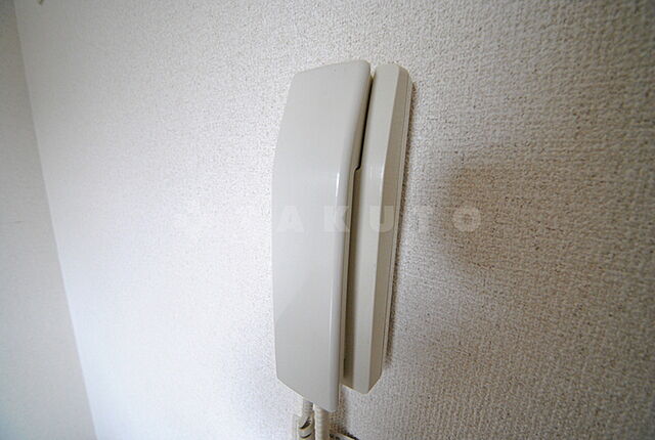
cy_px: 220
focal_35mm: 12
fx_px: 219
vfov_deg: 90.3
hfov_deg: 112.5
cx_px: 328
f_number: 4.5
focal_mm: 8
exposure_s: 1/40
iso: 800
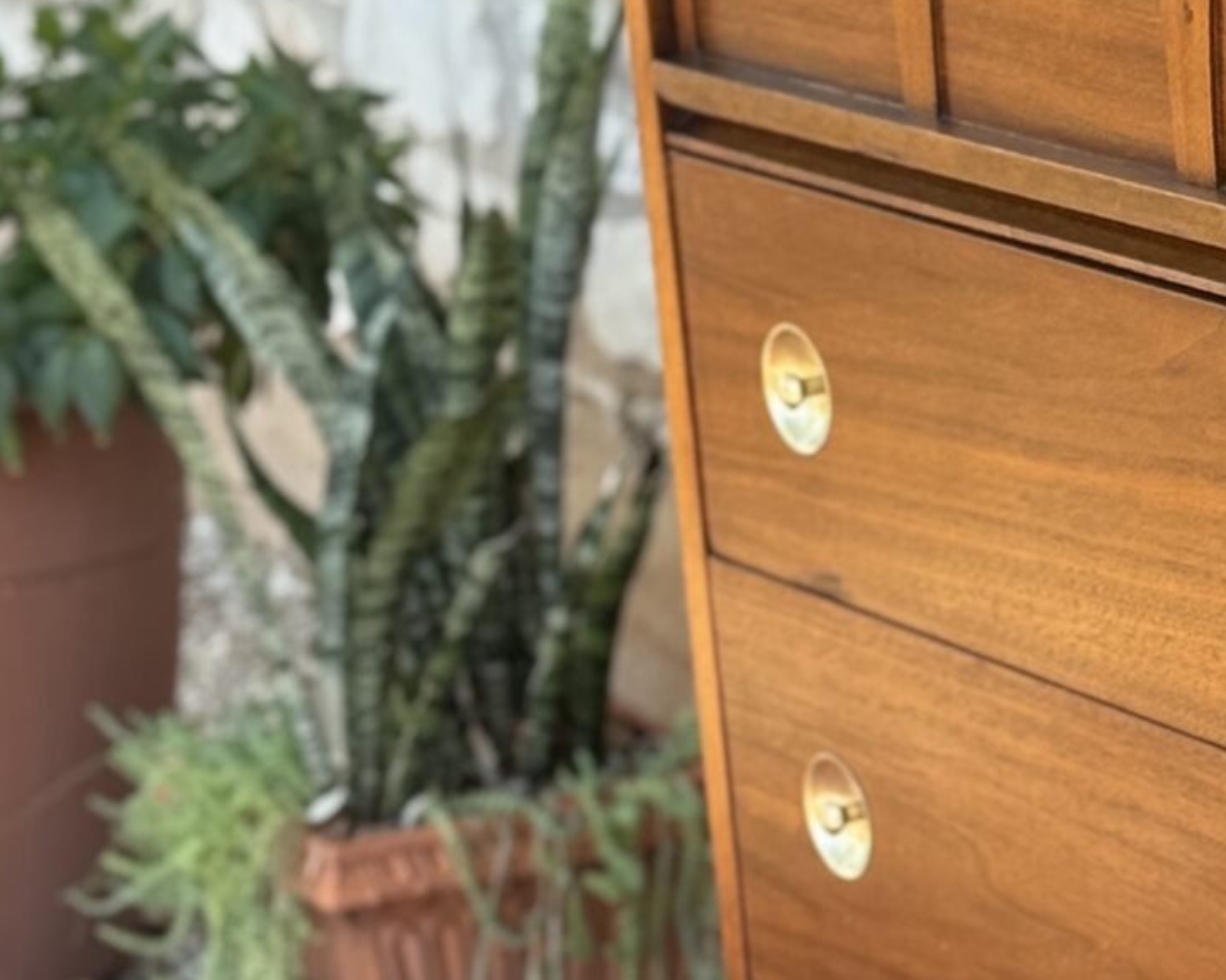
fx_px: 6022
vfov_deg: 9.3
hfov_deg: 11.3
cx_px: 1623
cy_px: 749
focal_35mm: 166
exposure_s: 1/171
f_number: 1.78
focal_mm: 6.76
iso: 64
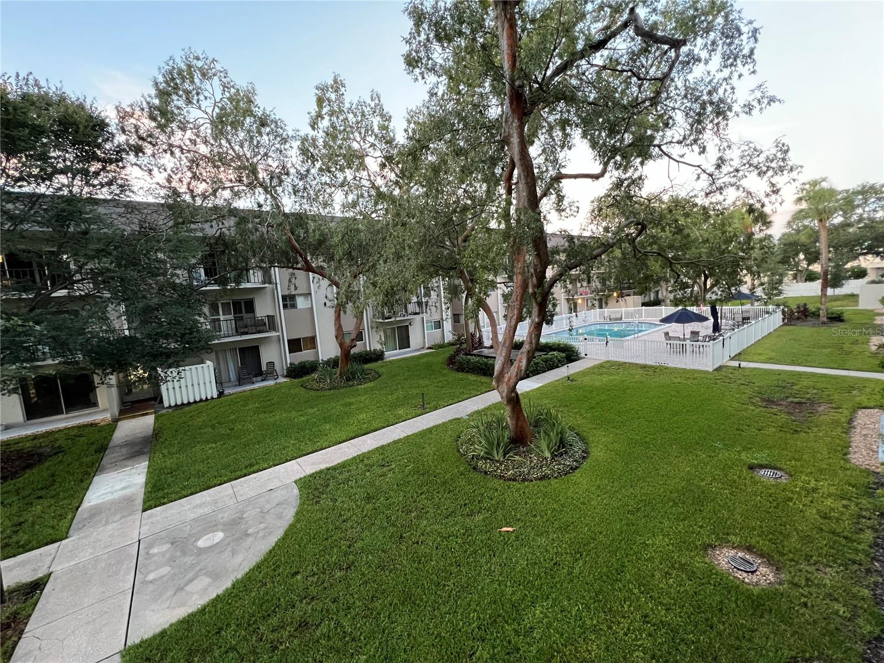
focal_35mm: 13
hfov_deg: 106.2
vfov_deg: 89.9
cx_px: 442
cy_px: 332
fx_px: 332
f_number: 1.8
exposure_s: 1/60
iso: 500
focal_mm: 1.57
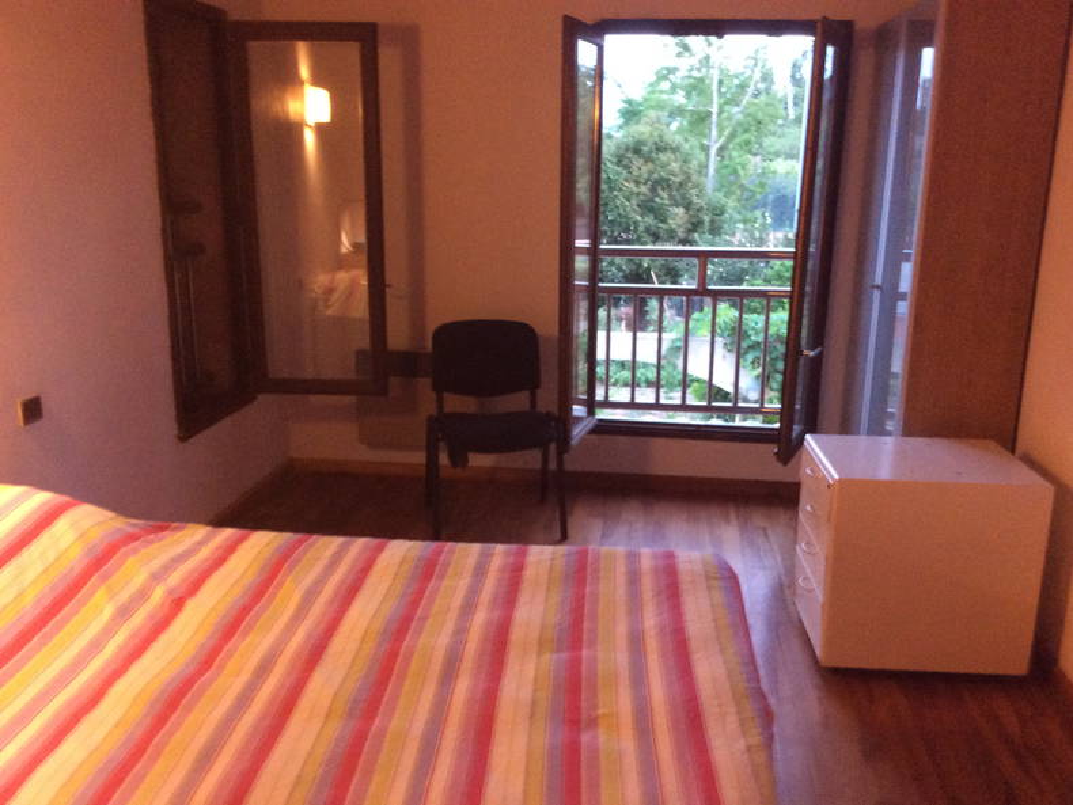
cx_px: 536
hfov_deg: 56.8
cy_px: 402
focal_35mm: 32
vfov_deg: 44.2
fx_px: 992
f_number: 2.4
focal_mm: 3.3
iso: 320
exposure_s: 1/20
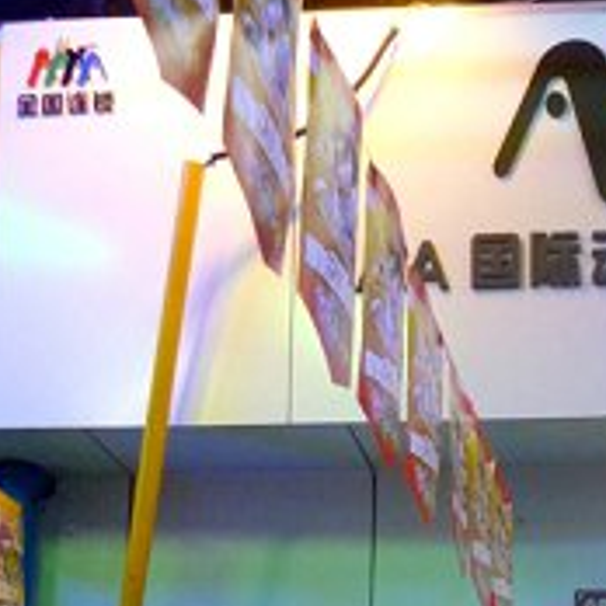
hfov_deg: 23.1
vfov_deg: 21.4
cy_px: 836
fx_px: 1406
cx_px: 643
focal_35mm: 71
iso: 400
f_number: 3.1
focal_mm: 5
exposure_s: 1/25
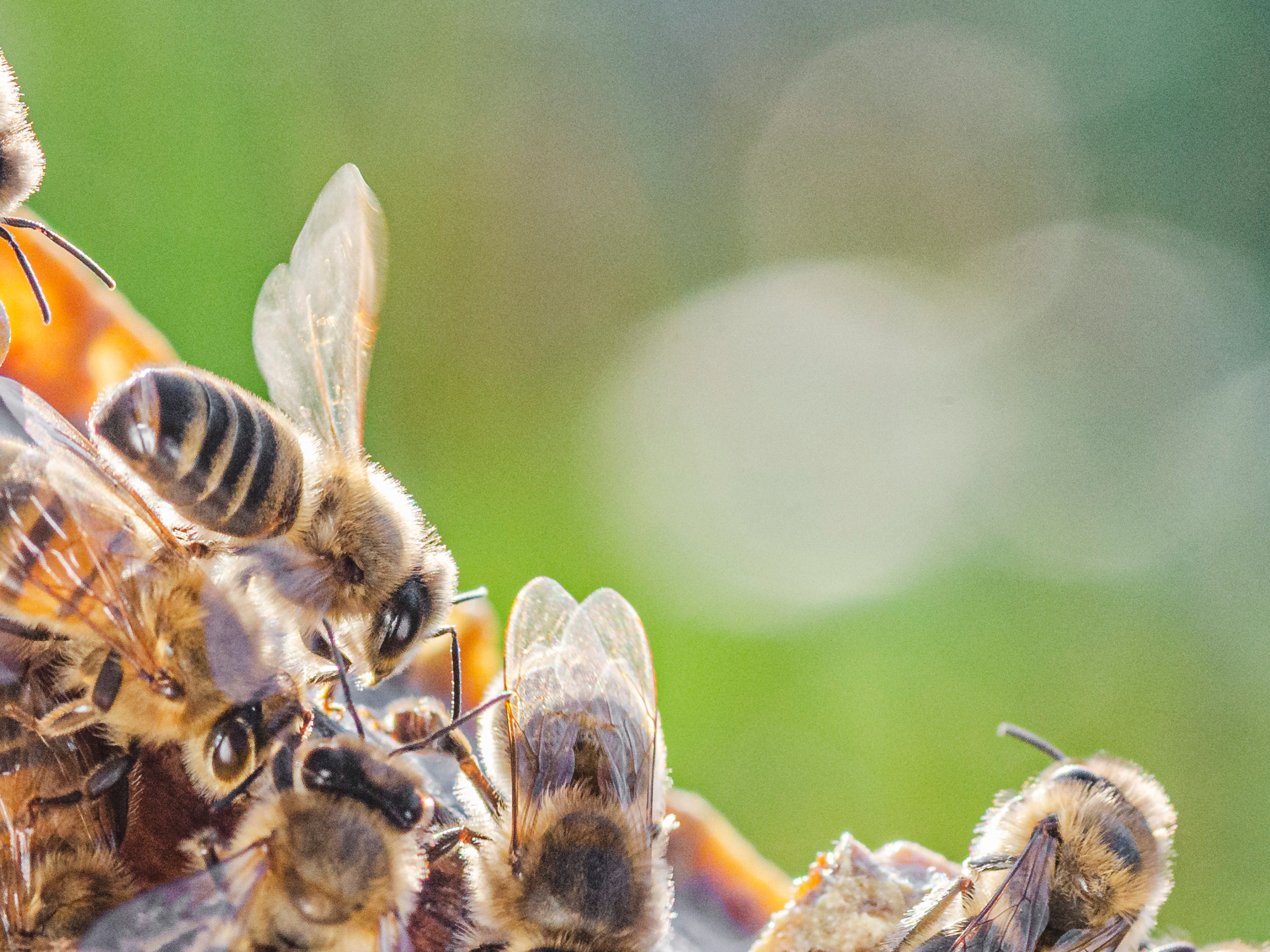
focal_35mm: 309
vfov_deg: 4.8
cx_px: 10
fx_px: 11335
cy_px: 384
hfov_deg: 6.4
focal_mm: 90
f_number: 10
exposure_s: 1/500
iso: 800
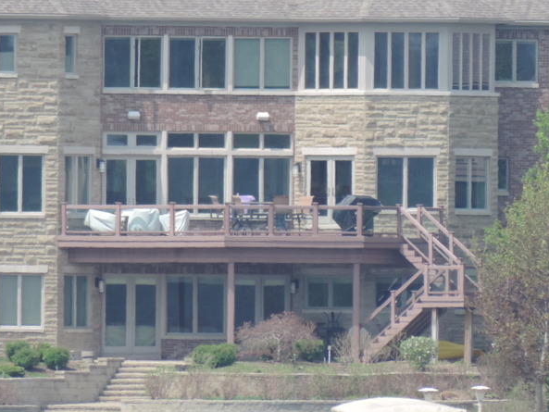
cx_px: 188
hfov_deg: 1.4
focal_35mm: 1381
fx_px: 21907
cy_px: 131
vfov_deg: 1.1
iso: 110
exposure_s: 1/400
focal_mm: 142.6
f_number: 5.2
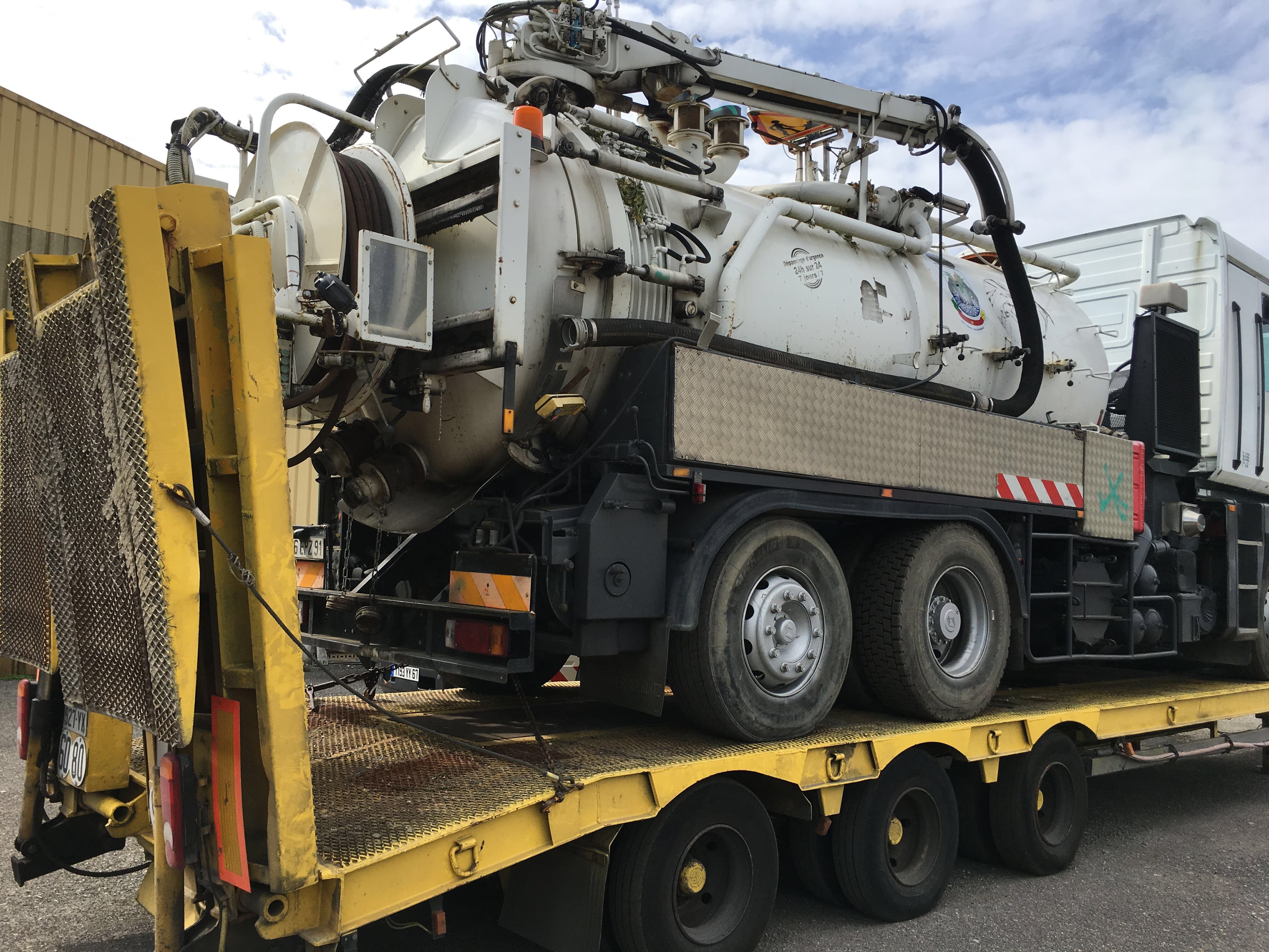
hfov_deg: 61.7
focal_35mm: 29
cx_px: 634
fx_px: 1063
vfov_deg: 48.2
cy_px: 476
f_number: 2.2
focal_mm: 4.15
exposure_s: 1/1221
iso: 25
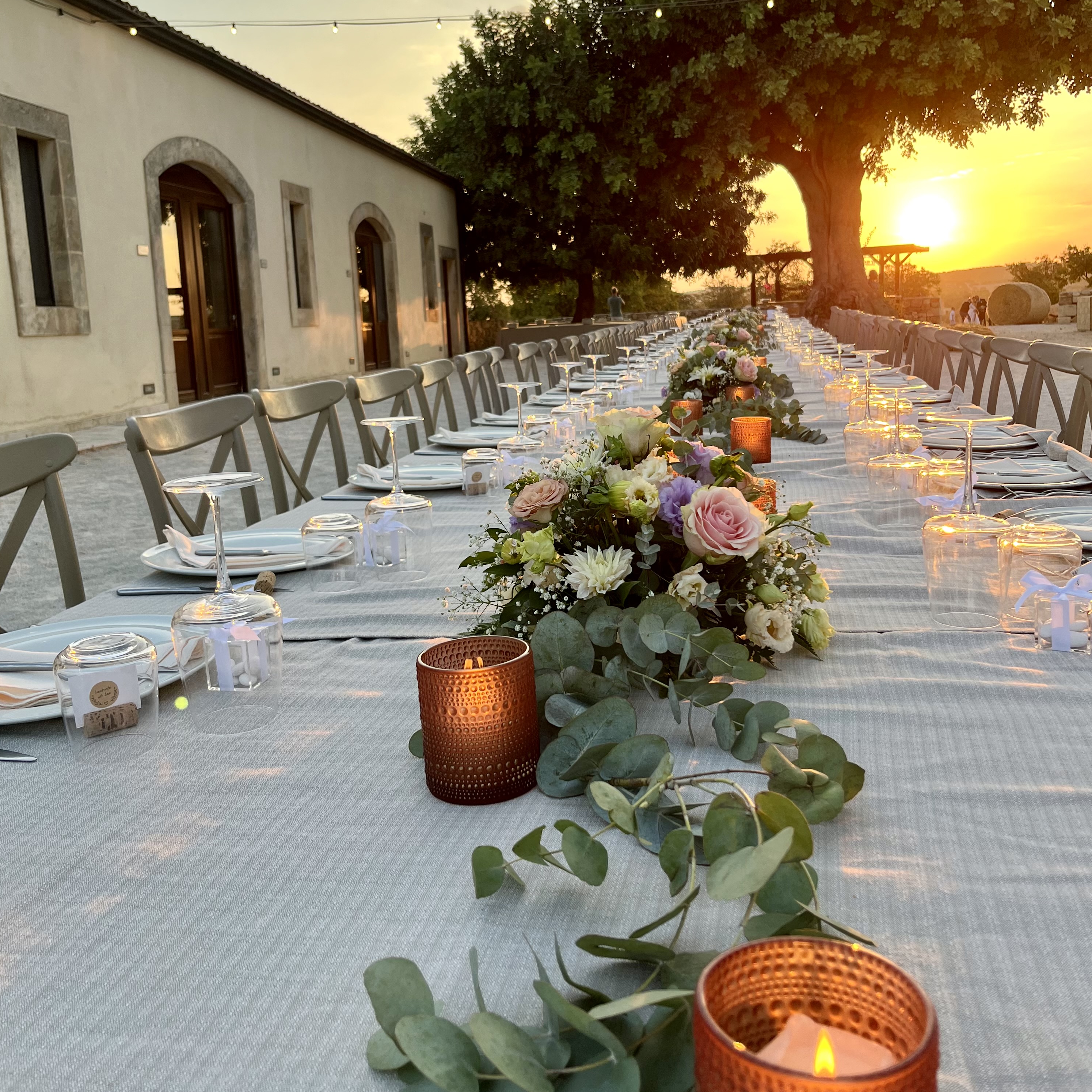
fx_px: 1106
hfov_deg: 52.5
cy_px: 460
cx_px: 549
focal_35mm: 31
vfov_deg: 52.3
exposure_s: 1/390
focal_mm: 5.1
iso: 50
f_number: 1.6
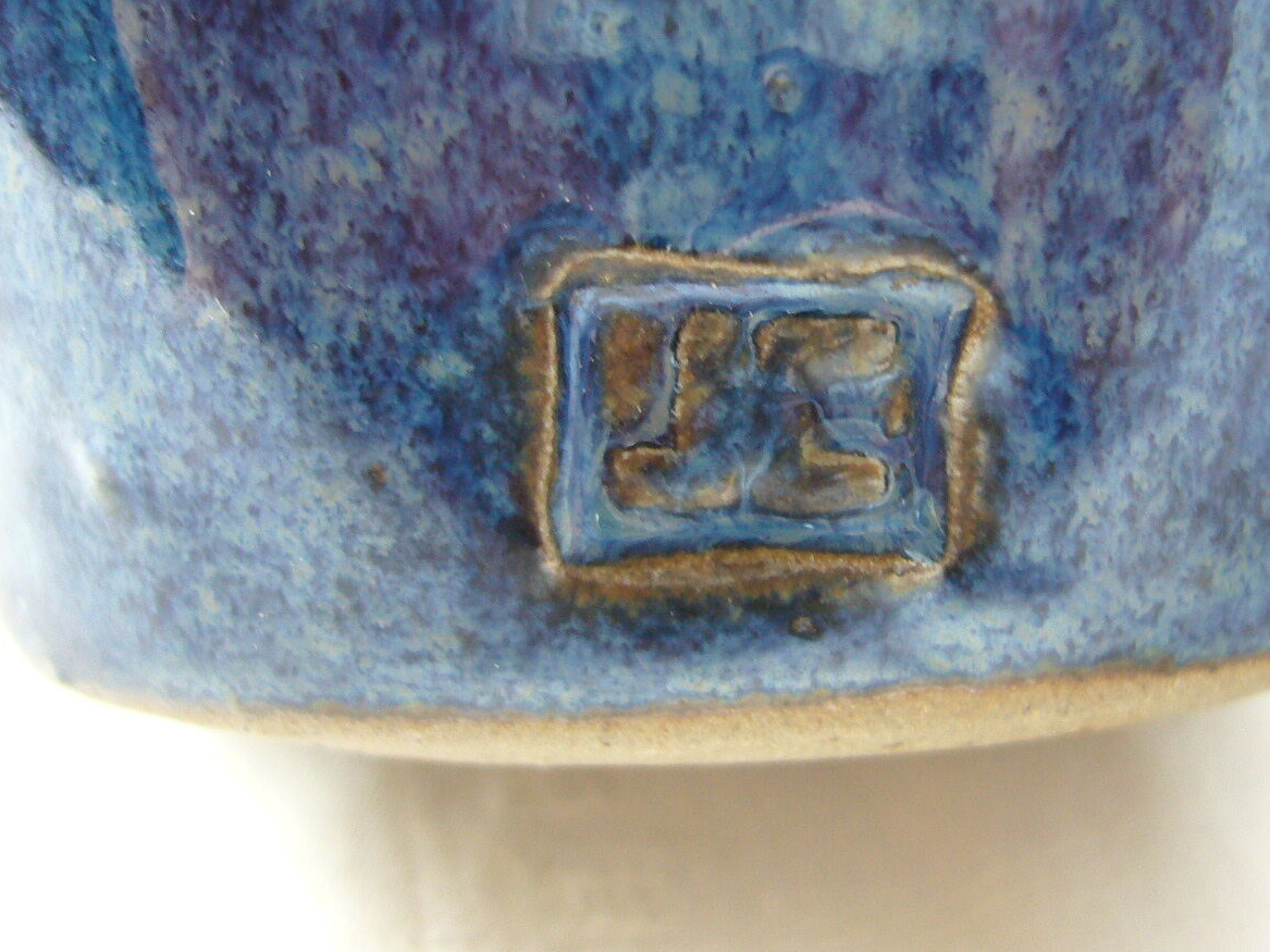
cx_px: 769
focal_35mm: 48
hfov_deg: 39.5
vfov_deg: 30.2
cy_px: 415
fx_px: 1761
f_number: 2.8
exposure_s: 1/15
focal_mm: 5.8
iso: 160
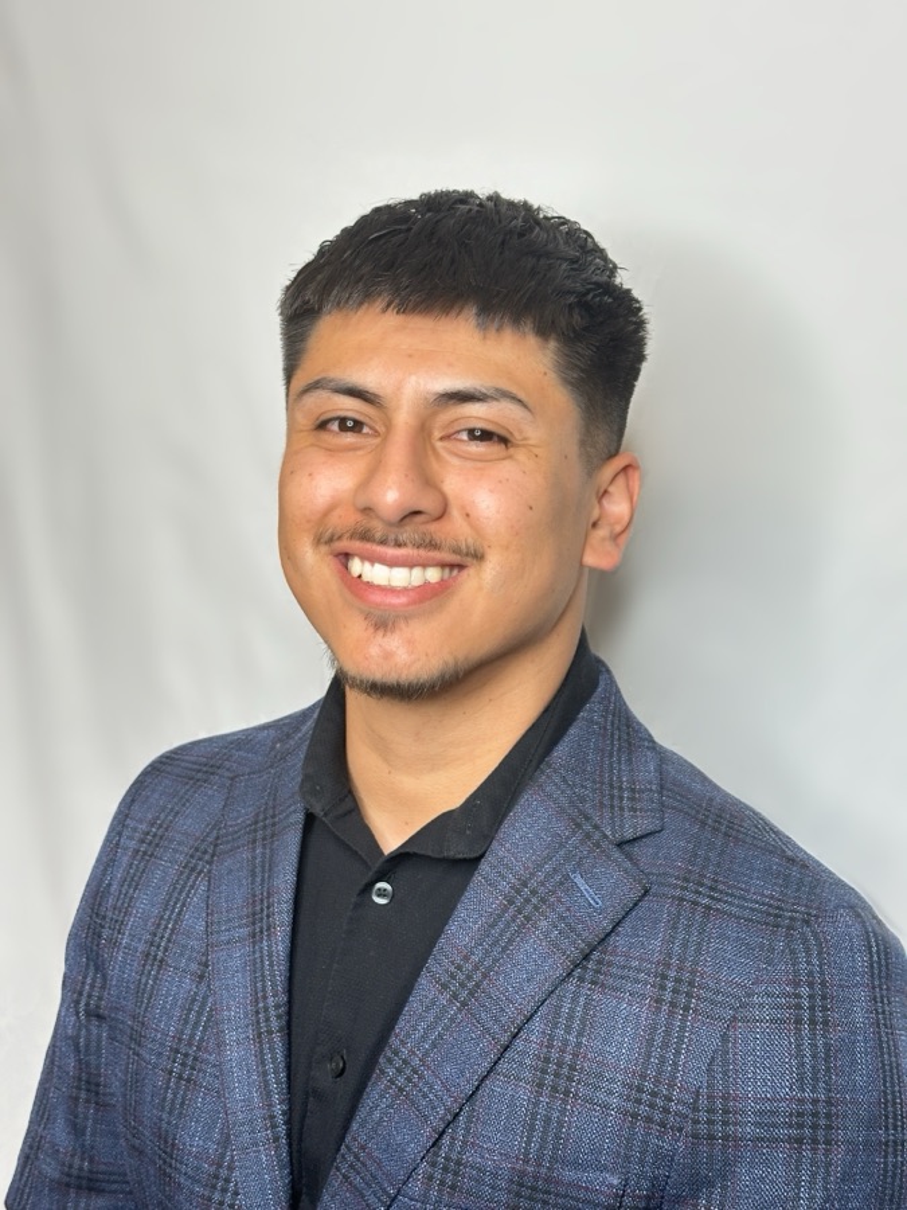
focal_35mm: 48
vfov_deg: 39.7
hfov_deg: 30.3
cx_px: 454
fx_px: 1677
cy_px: 605
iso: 100
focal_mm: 6.86
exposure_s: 1/60
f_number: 1.78
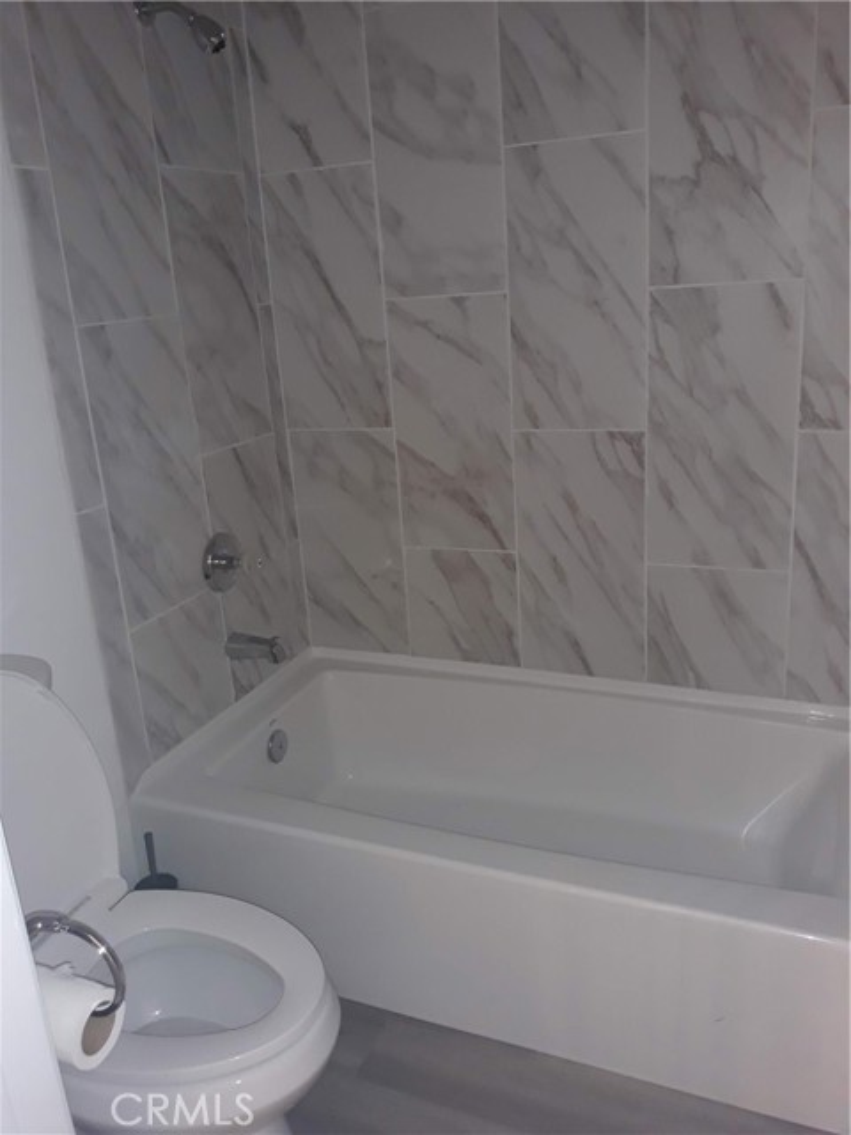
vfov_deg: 63.4
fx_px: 918
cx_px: 426
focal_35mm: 28
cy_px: 568
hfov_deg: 49.7
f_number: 1.7
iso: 160
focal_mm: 3.7
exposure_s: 1/40
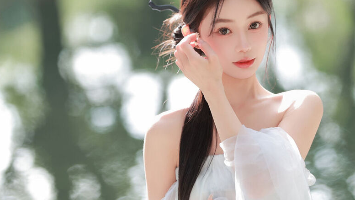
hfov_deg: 10.7
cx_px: 212
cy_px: 104
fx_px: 1892
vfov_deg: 6.0
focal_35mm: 201
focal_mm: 142
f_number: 2.8
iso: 500
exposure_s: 1/640
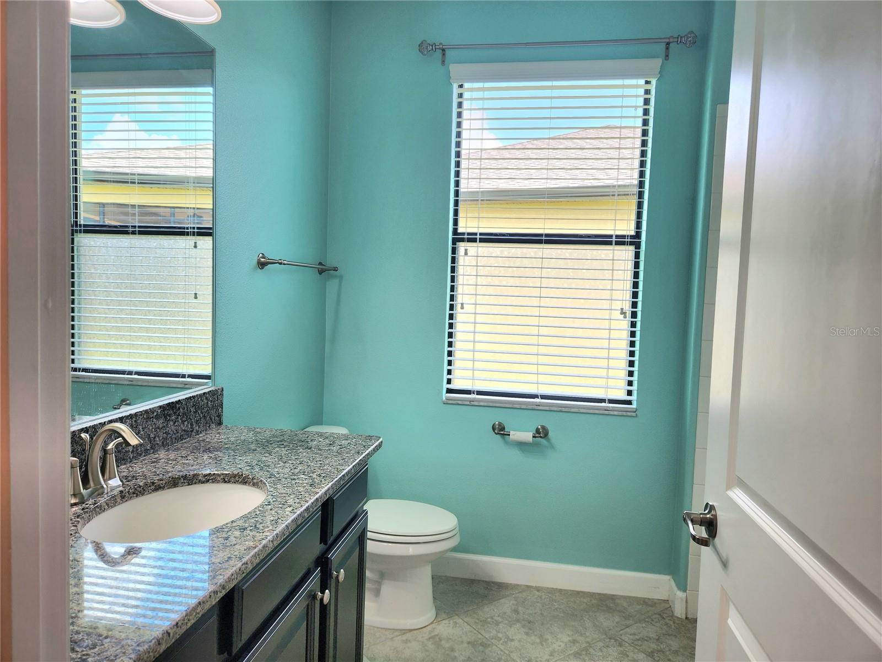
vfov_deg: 58.9
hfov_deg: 73.9
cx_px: 441
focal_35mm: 23
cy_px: 331
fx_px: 586
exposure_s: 1/125
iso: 20
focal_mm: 5.4
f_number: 1.8
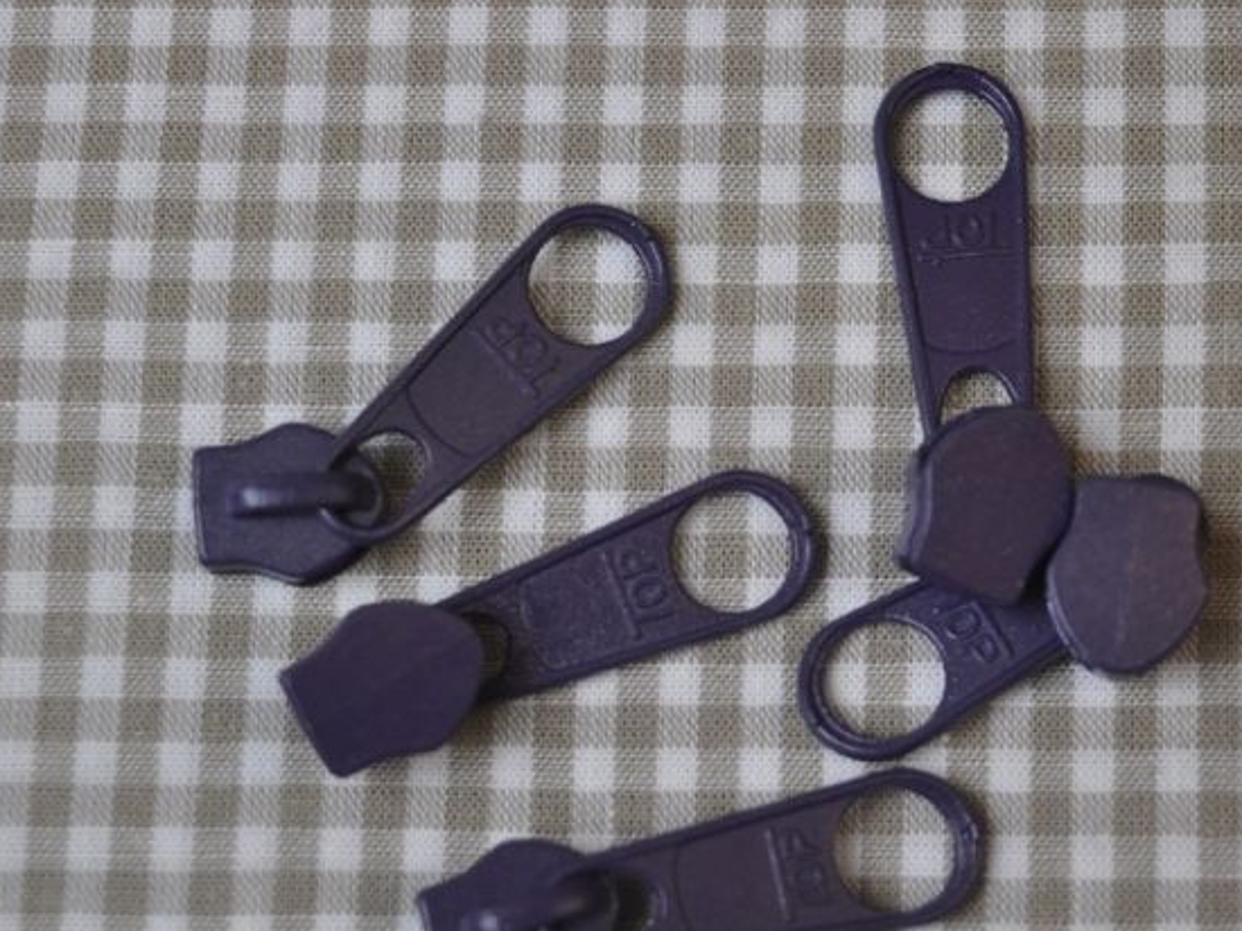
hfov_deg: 22.3
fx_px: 3156
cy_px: 501
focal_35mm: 88
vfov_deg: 16.8
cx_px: 696
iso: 400
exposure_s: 1/100
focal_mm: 42
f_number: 5
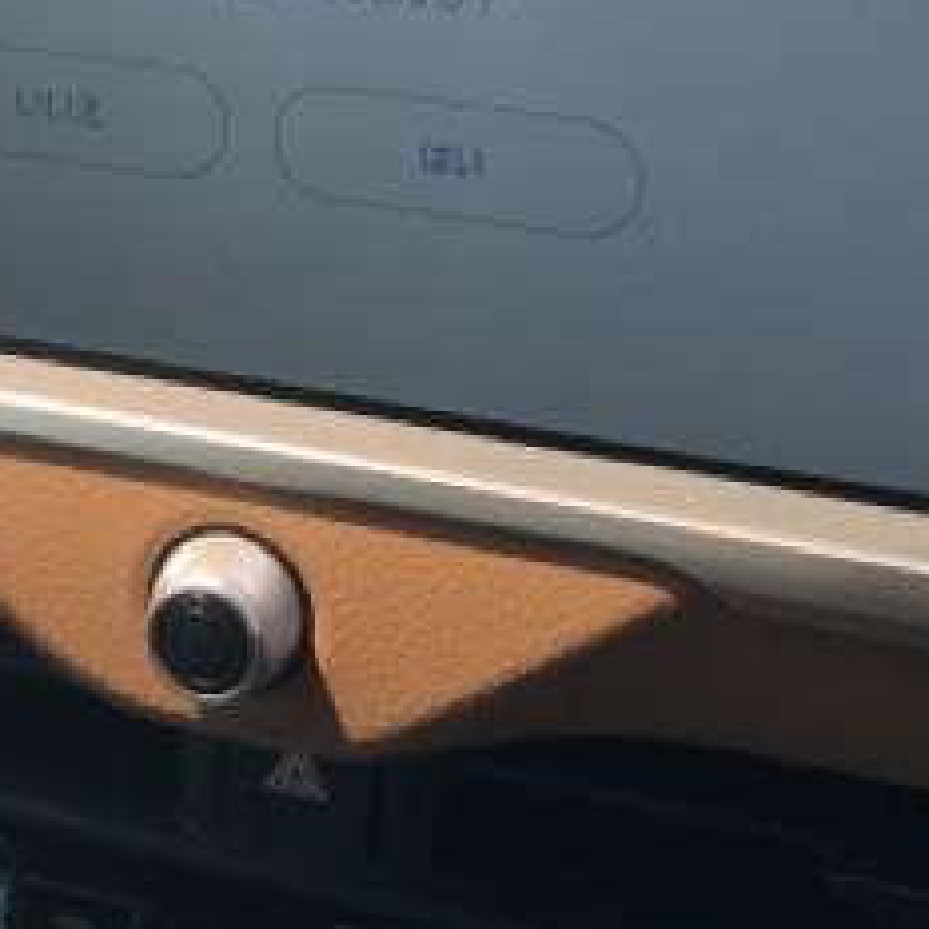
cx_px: 335
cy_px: -171
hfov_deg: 25.3
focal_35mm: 68
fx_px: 2065
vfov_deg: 23.3
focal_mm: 3.99
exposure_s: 1/960
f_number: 1.8
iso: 20
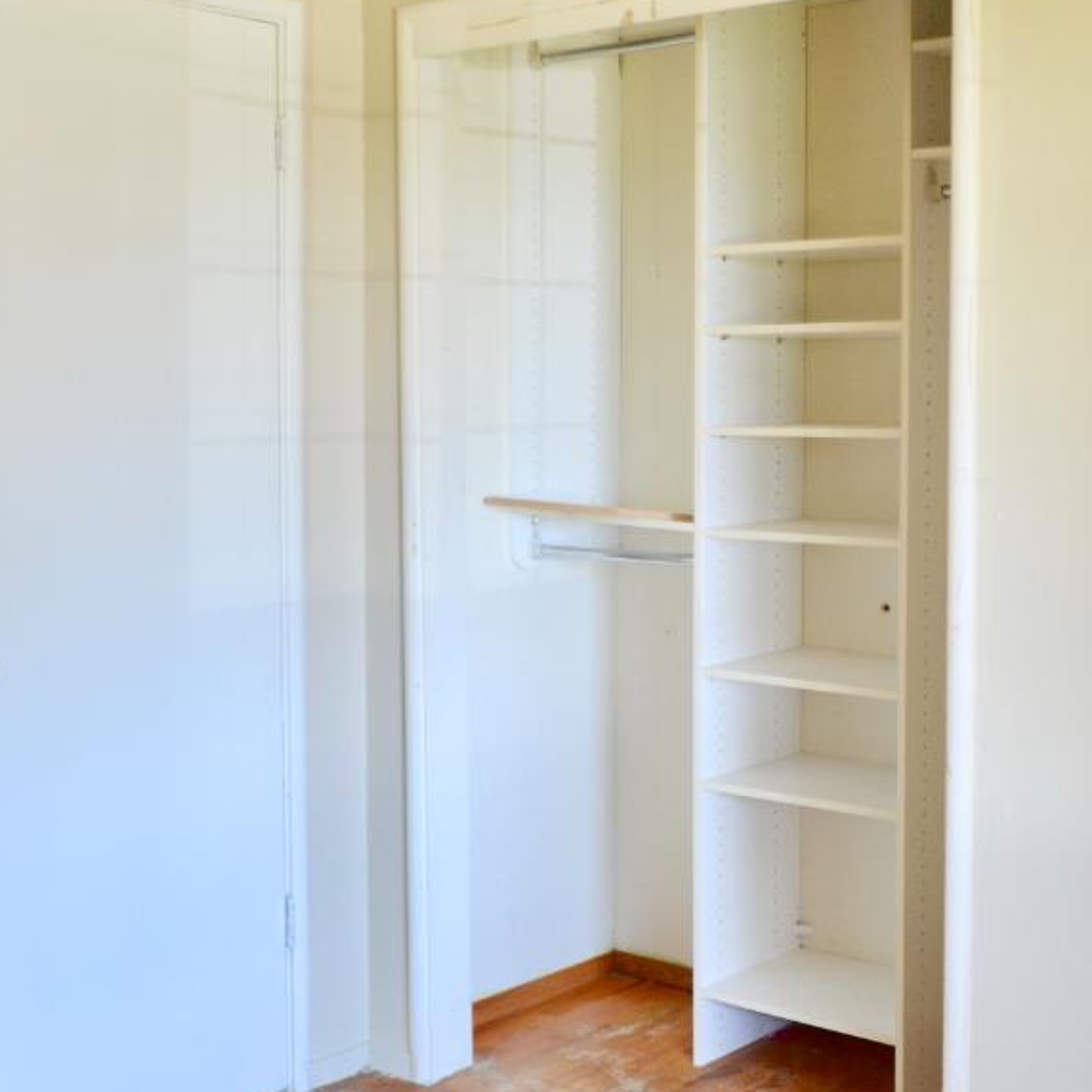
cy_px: 470
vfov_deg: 33.9
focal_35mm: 50
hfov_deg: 33.8
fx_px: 1789
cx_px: 661
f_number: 4
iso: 450
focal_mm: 15
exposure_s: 1/60
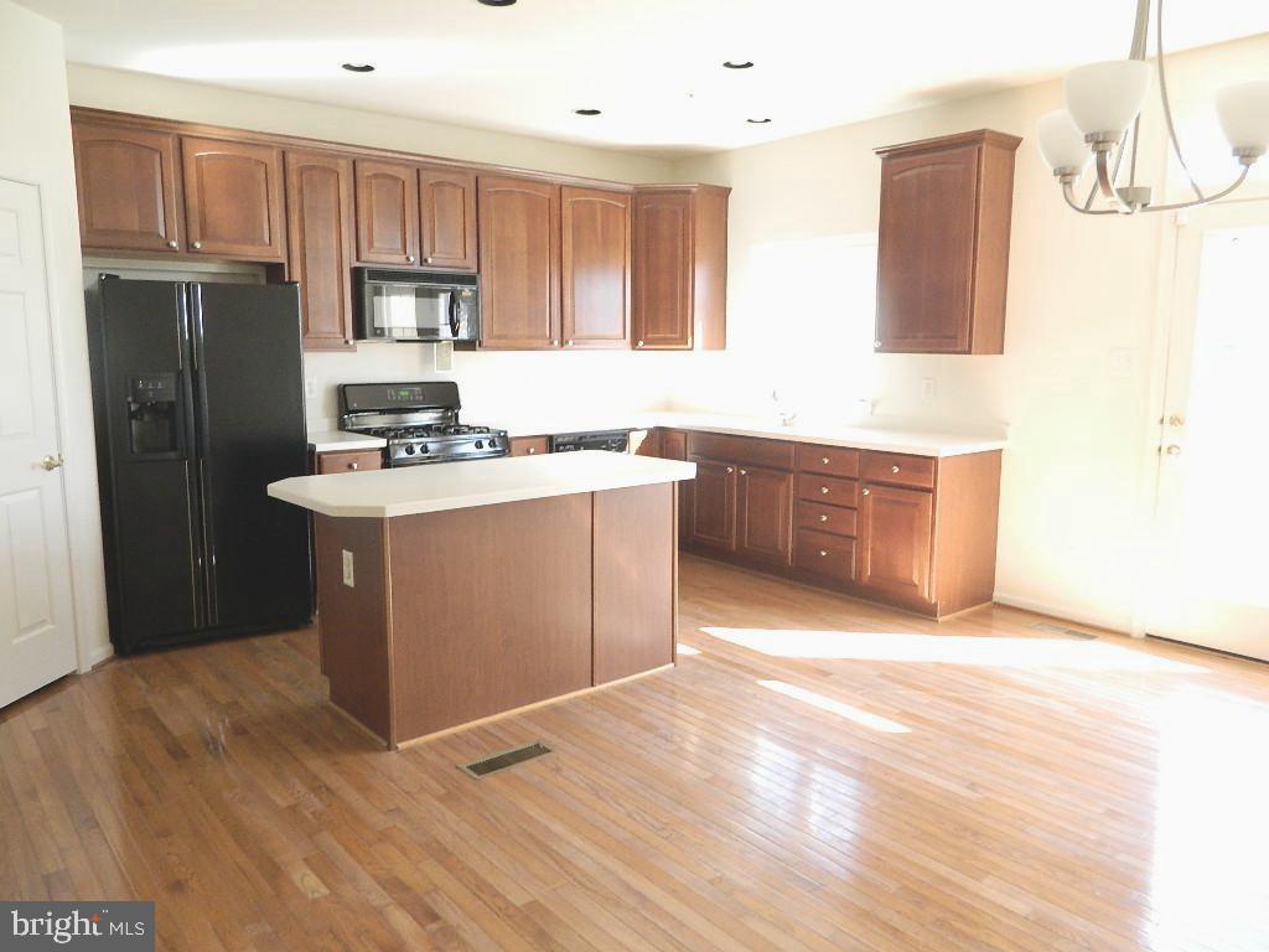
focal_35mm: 25
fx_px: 916
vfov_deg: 54.9
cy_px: 476
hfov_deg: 69.4
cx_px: 634
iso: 220
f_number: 3.1
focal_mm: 4.5
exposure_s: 1/30
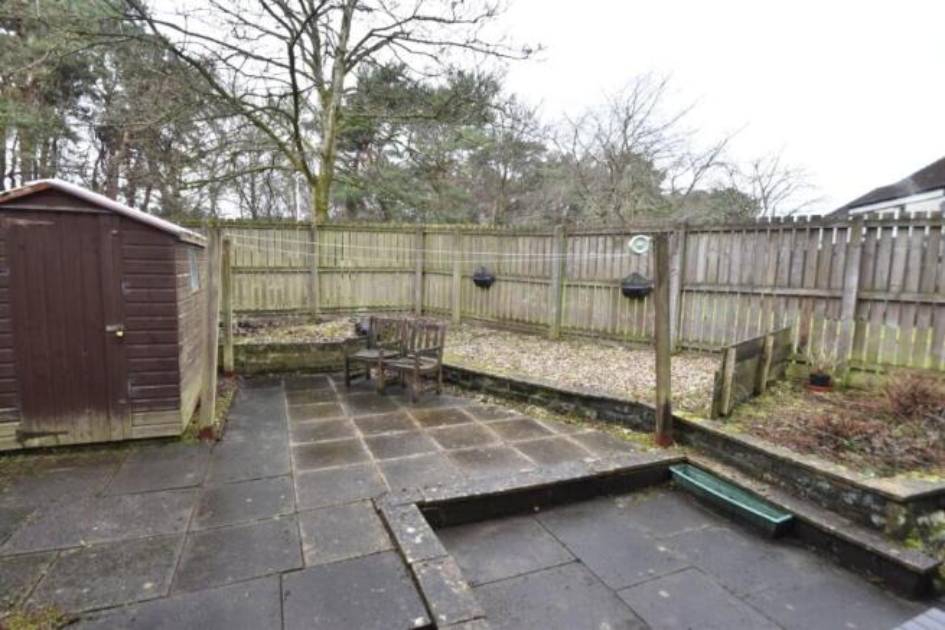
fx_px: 433
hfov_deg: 95.0
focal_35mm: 16
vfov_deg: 72.1
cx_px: 472
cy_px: 315
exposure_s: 1/15
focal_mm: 11
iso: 160
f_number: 5
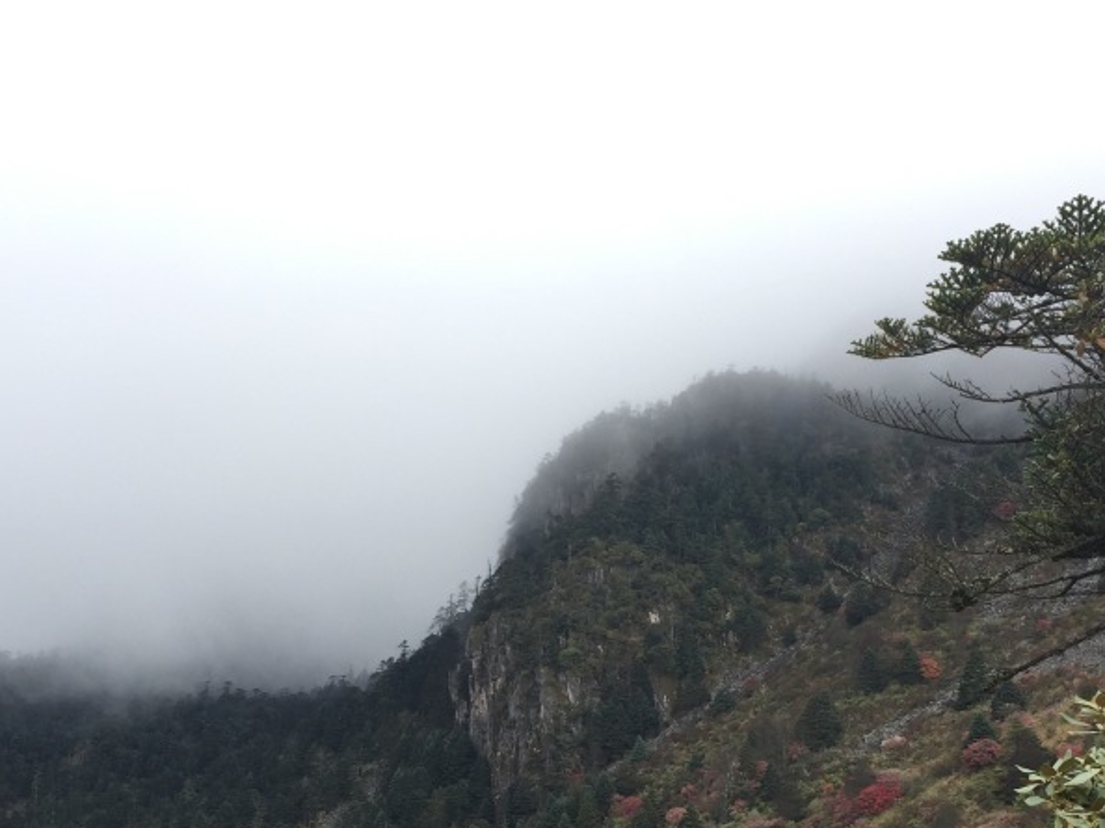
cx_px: 517
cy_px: 642
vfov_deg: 28.6
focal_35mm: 50
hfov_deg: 38.2
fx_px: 1595
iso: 32
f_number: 2.2
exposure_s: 1/207
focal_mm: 4.15
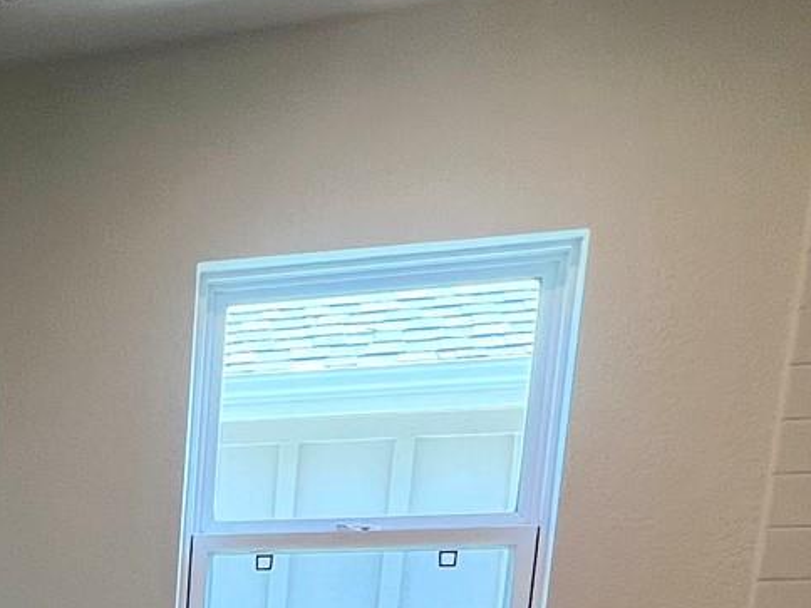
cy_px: 946
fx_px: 1289
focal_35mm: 55
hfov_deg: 28.5
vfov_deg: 21.6
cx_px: -246
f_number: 1.8
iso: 64
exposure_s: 1/120
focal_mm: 1.57
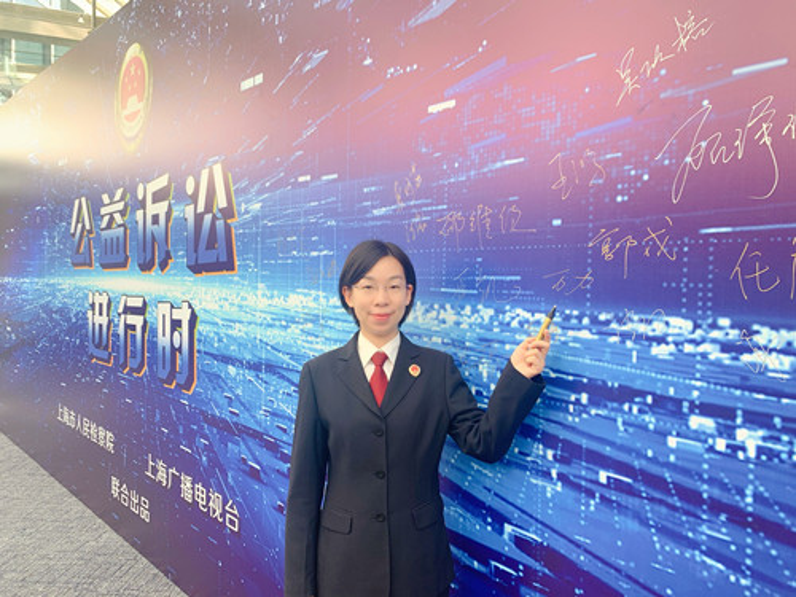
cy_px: 298
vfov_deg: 53.1
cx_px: 398
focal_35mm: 26
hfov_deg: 67.3
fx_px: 598
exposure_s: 1/141
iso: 25
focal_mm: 4.25
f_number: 1.8
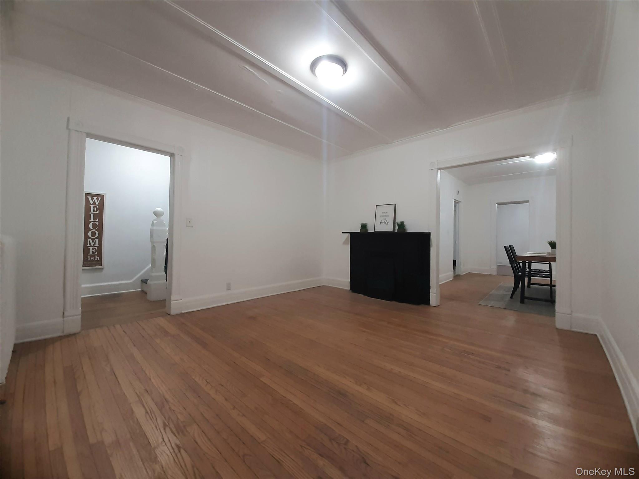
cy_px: 240
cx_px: 320
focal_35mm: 13
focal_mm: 1.42
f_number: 2.2
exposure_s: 1/24
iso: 200
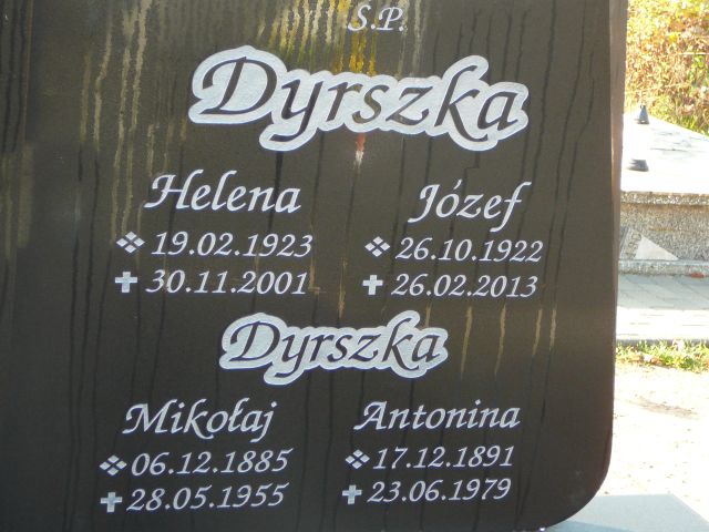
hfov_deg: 23.8
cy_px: 266
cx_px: 354
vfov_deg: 18.0
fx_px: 1680
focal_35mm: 82
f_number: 3.8
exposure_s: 1/50
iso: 100
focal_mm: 12.2
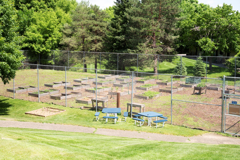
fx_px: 333
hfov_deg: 39.6
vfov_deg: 27.0
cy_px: 80
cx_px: 120
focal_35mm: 50
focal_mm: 50
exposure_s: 1/250
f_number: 8
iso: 100
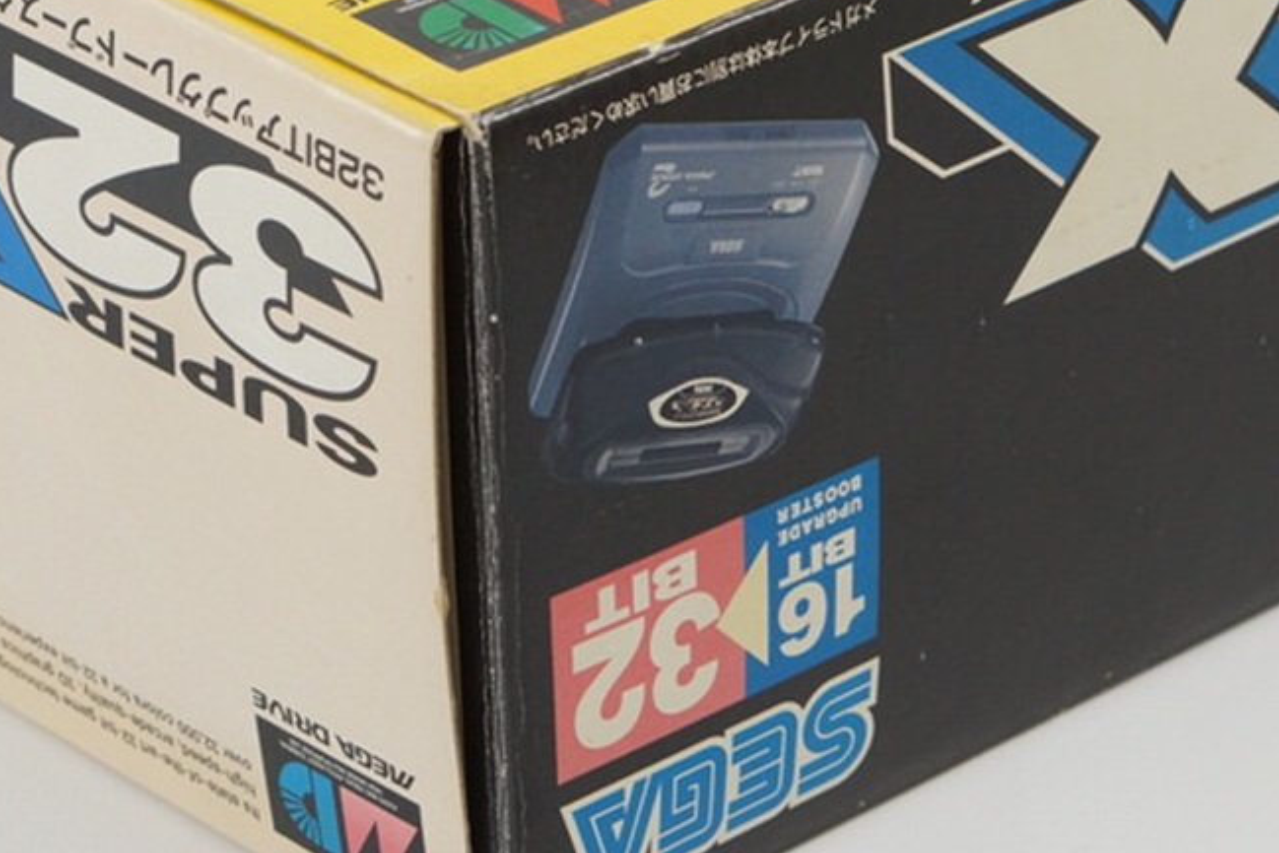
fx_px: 6574
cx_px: 684
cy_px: 76
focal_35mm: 185
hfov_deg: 11.1
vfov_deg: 7.4
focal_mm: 50
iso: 640
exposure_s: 1/80
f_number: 6.3
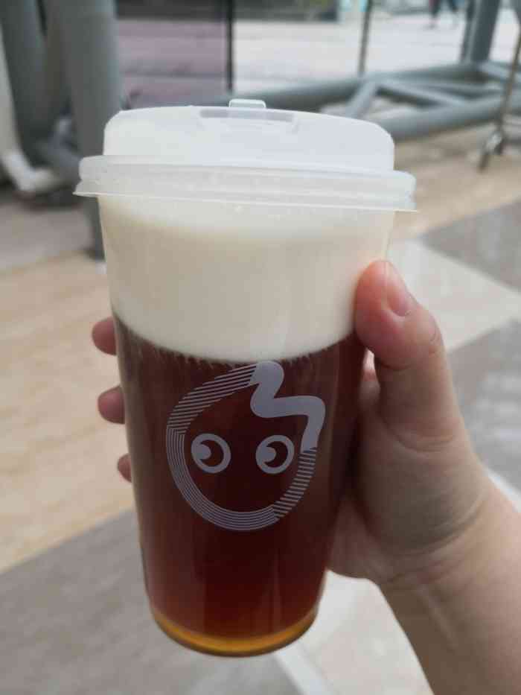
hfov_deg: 51.4
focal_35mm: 27
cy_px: 348
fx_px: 542
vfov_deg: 65.3
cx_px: 260
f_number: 1.6
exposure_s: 1/263
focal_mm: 3.95
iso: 50
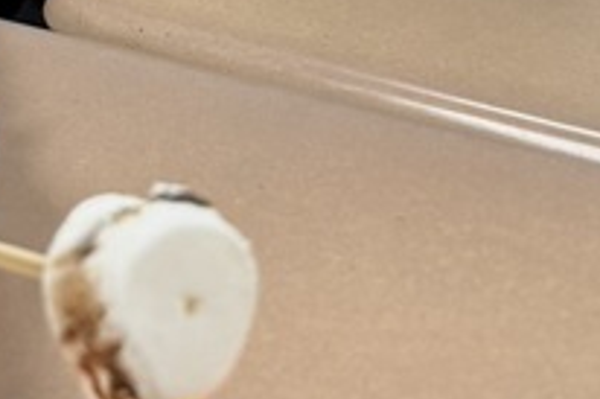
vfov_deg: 10.8
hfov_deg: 16.5
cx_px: 239
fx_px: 2065
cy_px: -90
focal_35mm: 124
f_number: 1.78
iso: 160
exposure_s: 1/112
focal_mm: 6.76
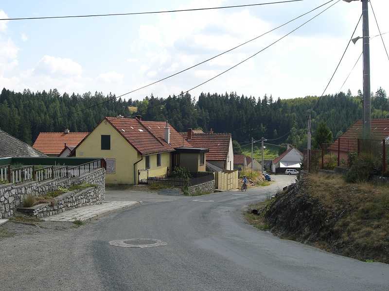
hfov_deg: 49.0
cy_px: 146
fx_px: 427
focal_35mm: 38
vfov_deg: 37.7
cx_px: 194
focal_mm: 6.3
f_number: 4.4
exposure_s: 1/500
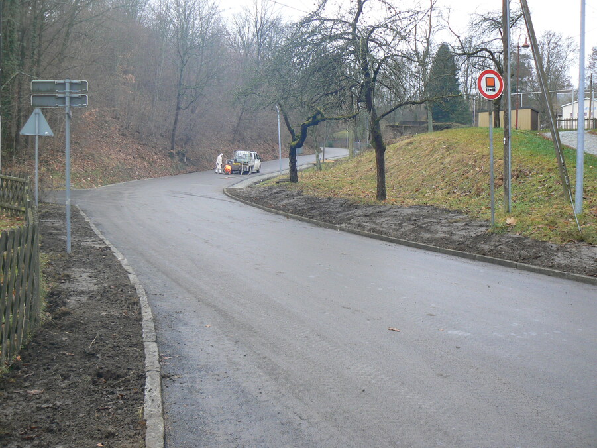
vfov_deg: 39.7
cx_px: 298
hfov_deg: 51.3
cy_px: 224
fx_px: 621
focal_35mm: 36
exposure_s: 1/40
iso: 80
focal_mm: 6
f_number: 2.8
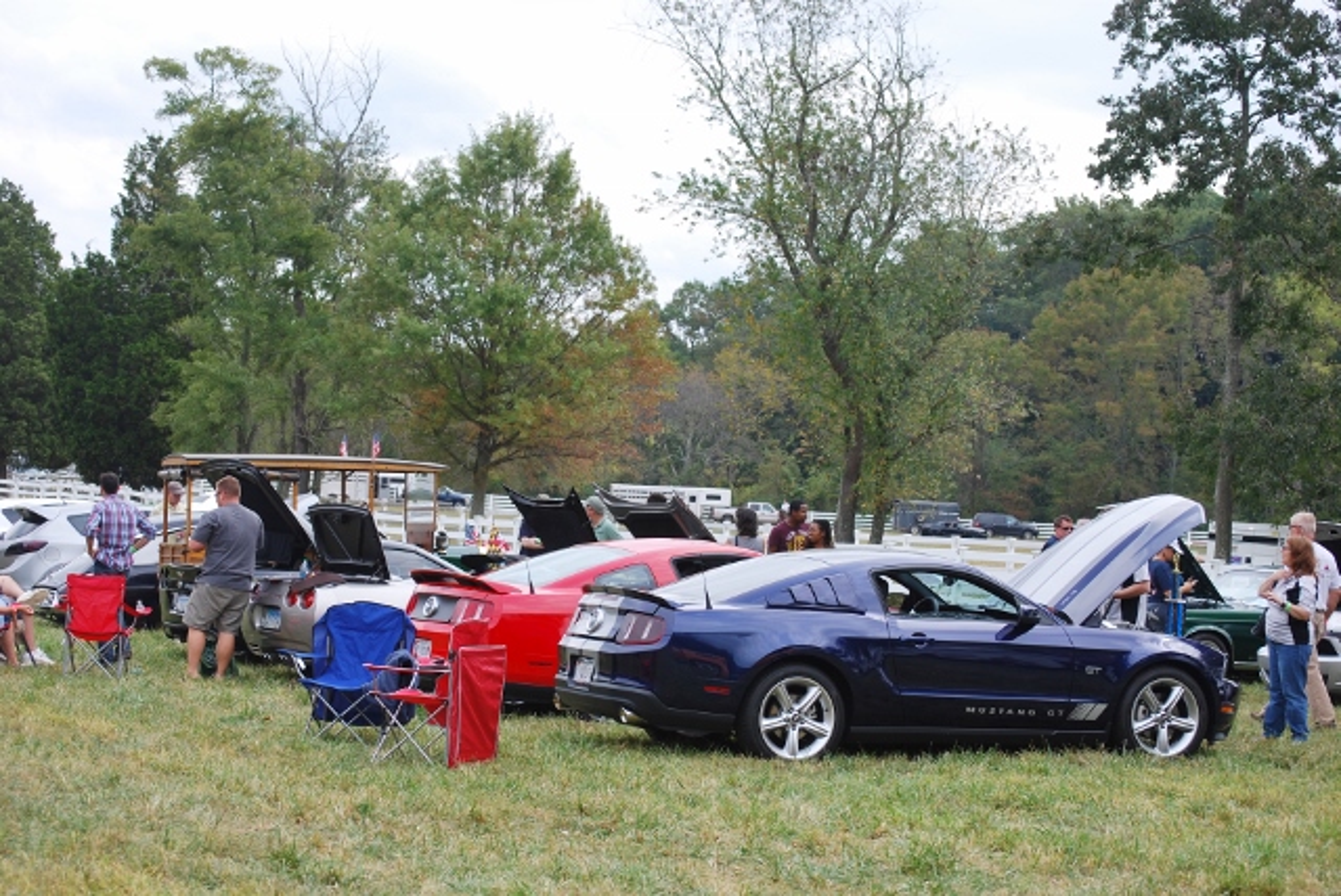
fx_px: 3076
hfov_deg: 24.6
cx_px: 670
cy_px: 448
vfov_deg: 16.6
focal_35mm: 82
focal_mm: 55
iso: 100
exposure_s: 1/160
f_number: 6.3
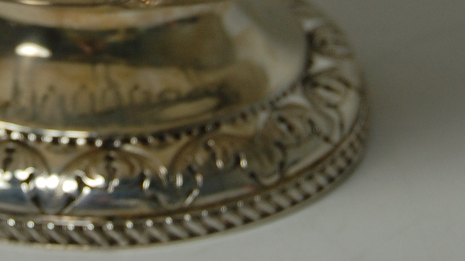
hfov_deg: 8.5
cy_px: -208
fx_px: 3106
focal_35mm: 252
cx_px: 62
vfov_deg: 4.8
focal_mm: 45
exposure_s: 1/125
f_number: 5.6
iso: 250
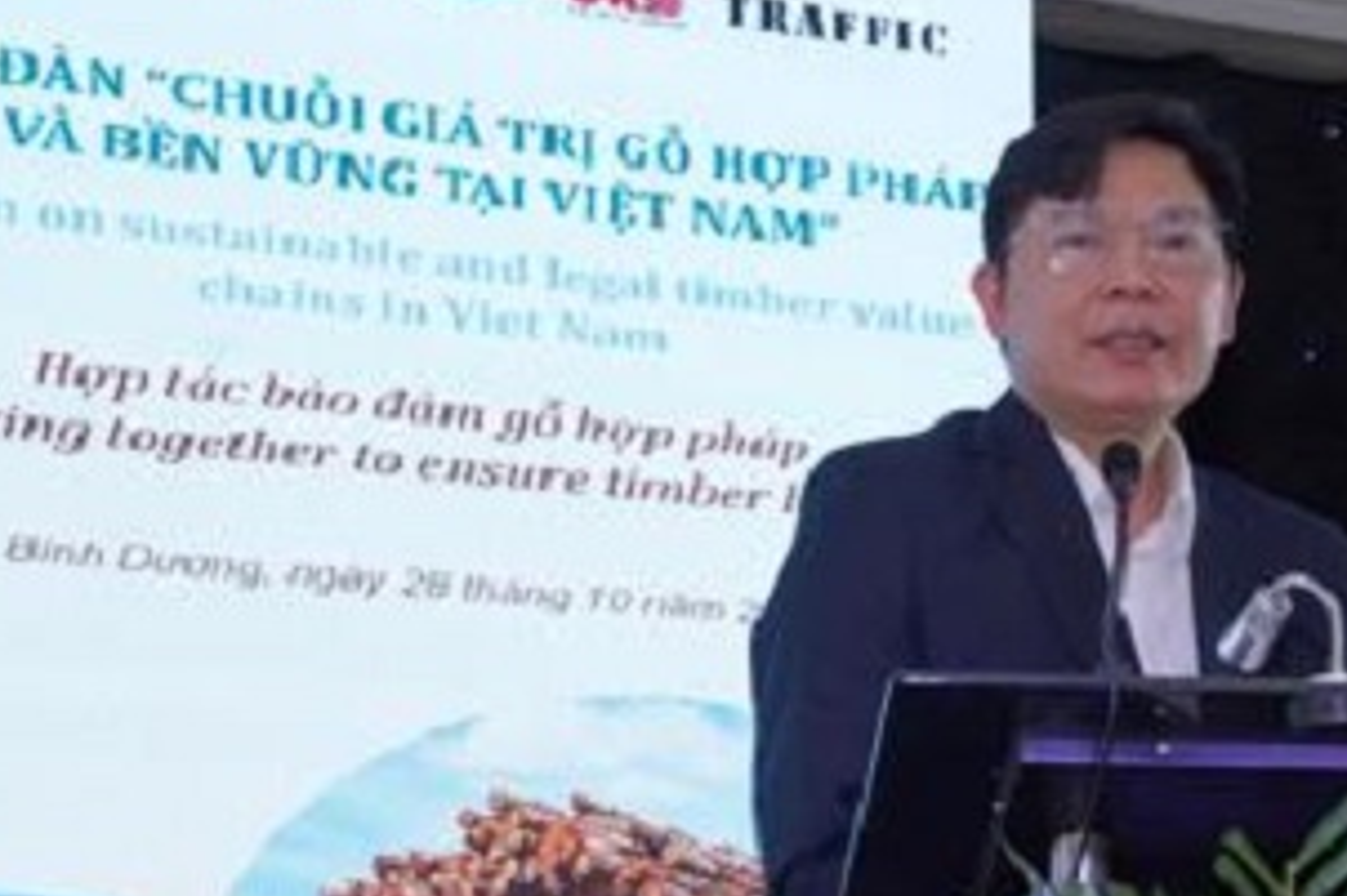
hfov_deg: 15.8
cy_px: 555
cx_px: 785
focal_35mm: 130
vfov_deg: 10.5
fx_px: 4861
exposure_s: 1/125
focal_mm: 56
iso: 2000
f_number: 10
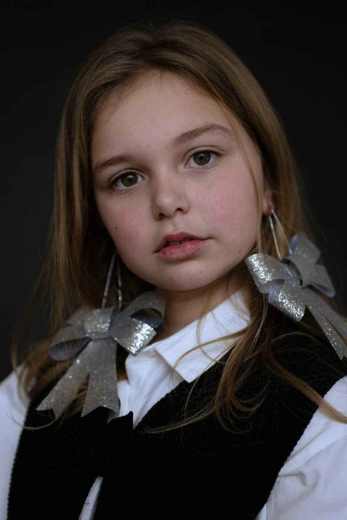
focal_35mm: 52
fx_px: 759
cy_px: 260
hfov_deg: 25.8
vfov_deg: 37.9
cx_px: 174
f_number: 2
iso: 400
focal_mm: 35
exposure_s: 1/500
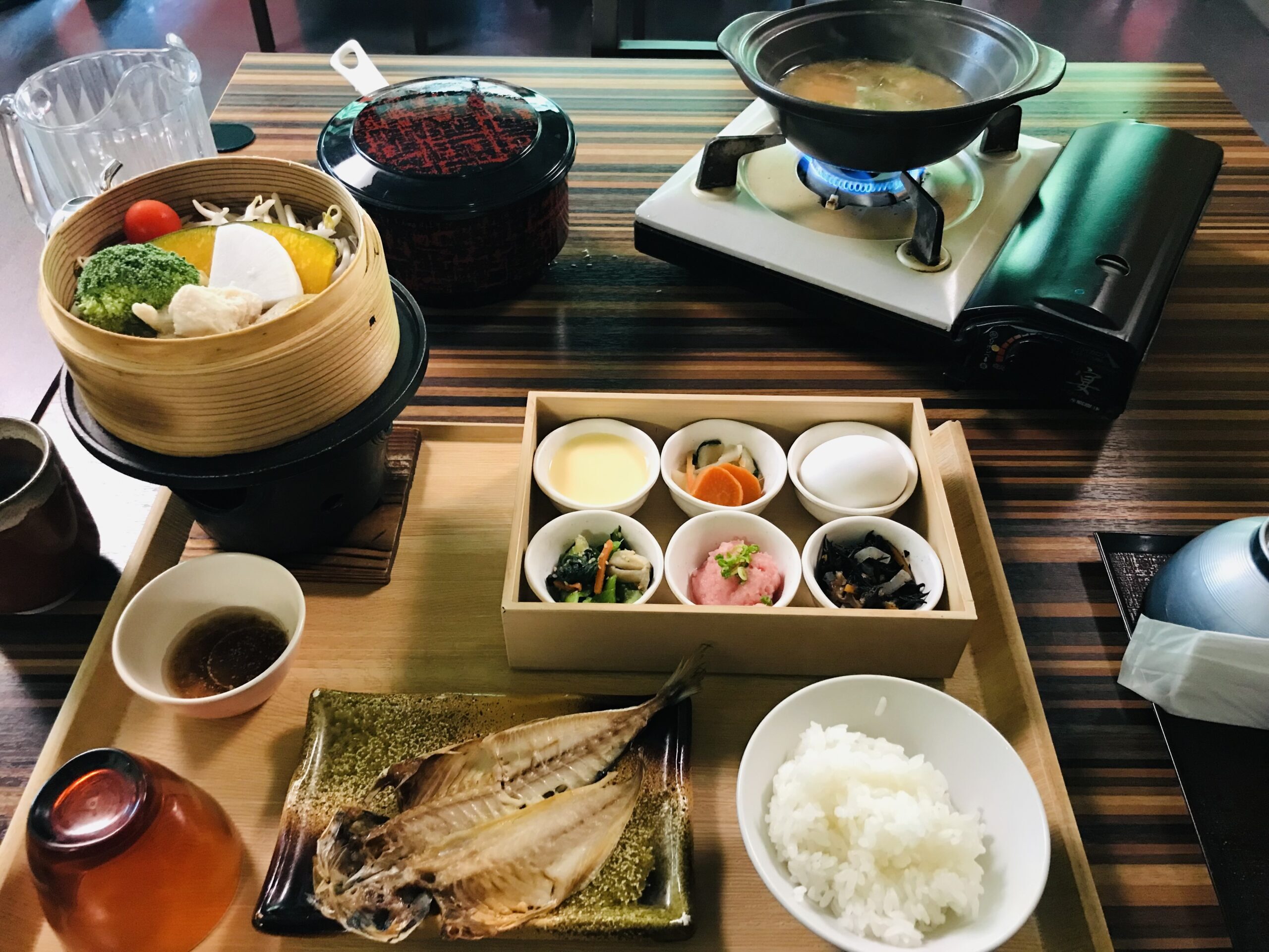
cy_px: 476
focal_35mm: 28
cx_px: 634
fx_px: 1026
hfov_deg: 63.4
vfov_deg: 49.7
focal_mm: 3.99
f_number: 1.8
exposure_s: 1/13
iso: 100
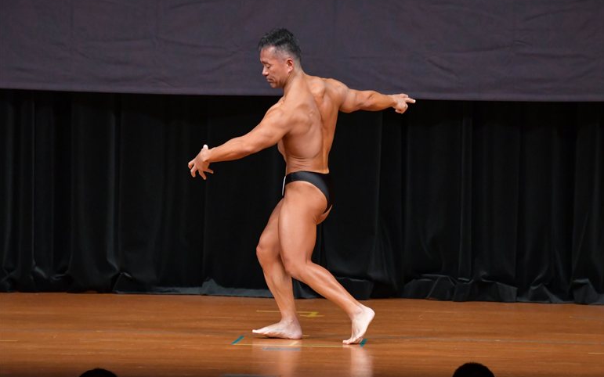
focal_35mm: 292
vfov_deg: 4.5
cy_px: 178
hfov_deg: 7.2
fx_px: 4807
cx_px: 303
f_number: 5.6
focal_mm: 190
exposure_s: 1/400
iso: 5000
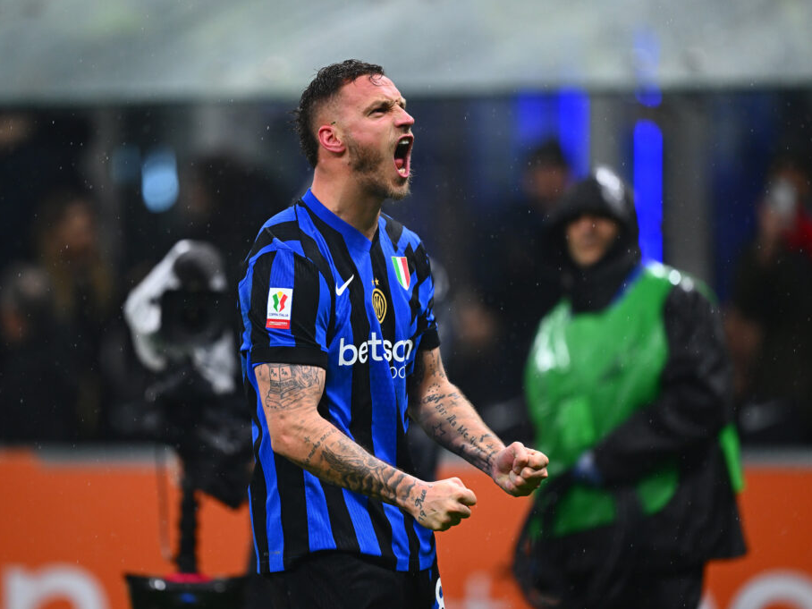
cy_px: 304
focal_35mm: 434
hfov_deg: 4.6
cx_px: 377
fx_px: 10180
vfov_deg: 3.4
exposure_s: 1/1250
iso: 1600
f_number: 2.8
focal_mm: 400
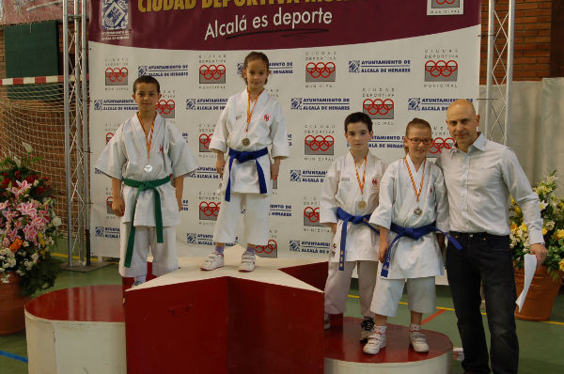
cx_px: 282
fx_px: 657
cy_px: 187
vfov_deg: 31.8
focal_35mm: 42
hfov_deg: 46.5
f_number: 4
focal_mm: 28
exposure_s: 1/60
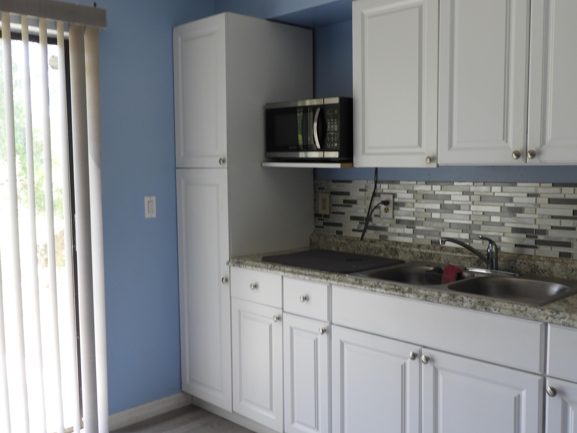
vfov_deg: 40.7
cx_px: 288
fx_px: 583
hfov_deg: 52.6
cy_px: 216
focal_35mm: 35
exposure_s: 1/30
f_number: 4.2
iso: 110
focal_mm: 6.3
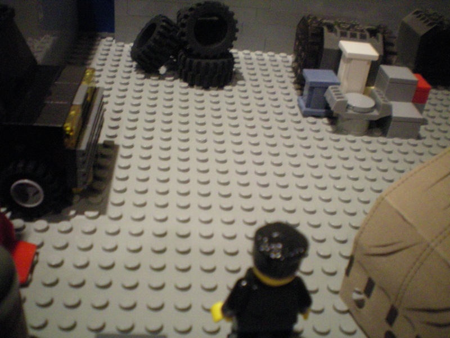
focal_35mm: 38
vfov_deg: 37.7
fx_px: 494
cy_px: 169
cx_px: 225
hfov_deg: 49.0
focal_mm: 6.3
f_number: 3.1
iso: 400
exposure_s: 1/20
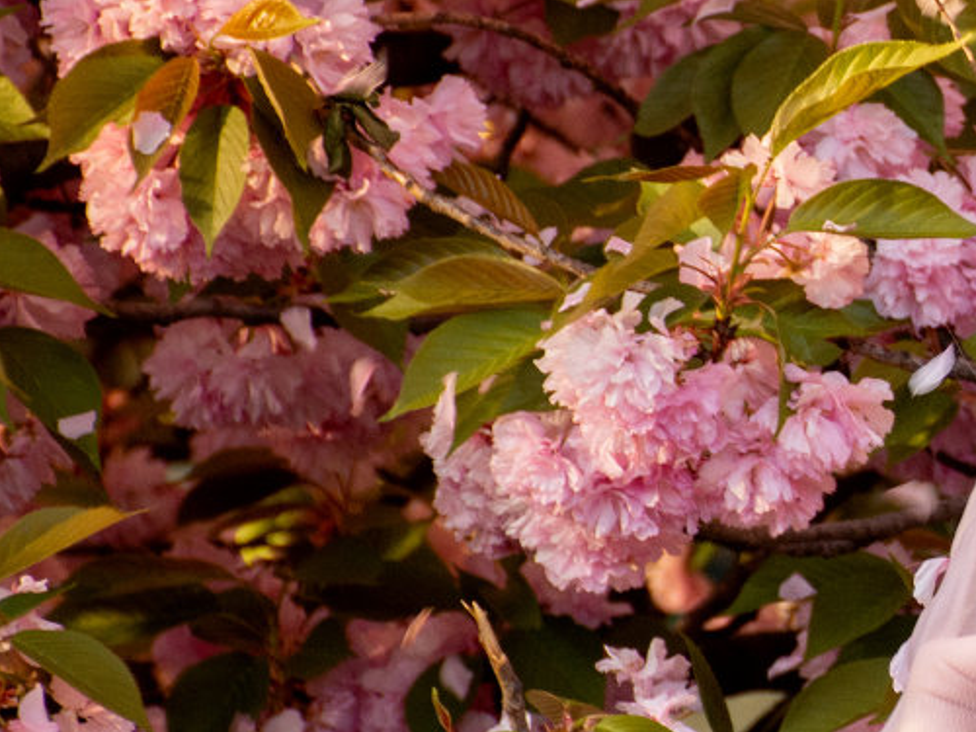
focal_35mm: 439
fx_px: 12365
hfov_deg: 4.5
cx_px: 1337
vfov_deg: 3.4
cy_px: 323
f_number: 5.6
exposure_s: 1/160
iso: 200
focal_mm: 95
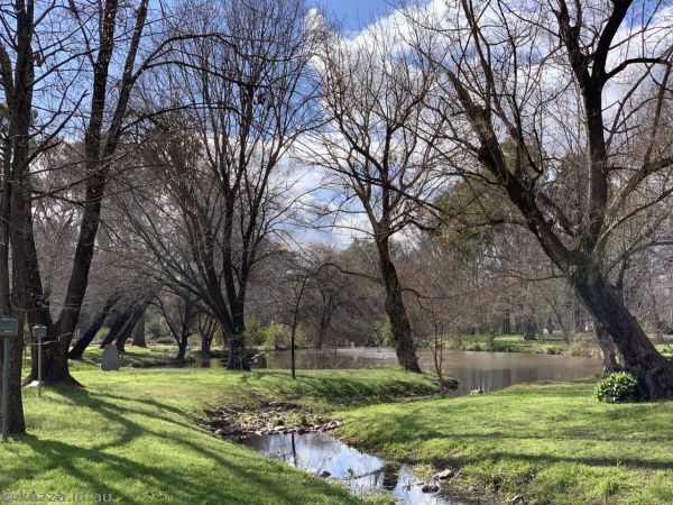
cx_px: 336
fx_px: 1011
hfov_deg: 36.8
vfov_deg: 28.0
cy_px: 252
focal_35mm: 52
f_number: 2.4
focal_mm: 6
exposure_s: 1/872
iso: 16
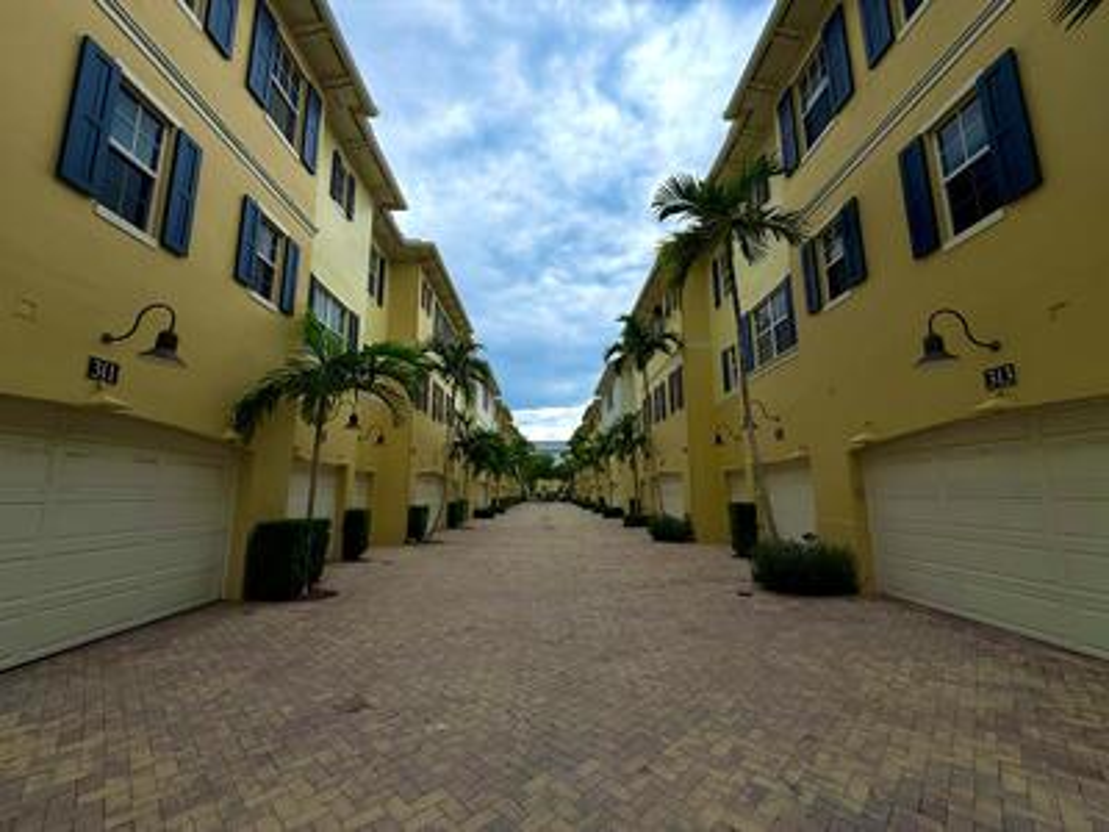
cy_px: 416
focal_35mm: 14
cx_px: 554
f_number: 2.2
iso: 50
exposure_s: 1/3125
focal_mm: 2.22
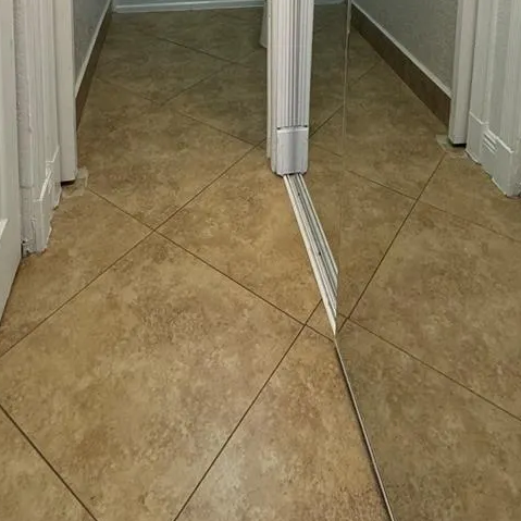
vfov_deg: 37.9
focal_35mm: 31
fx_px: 528
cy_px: -117
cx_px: 265
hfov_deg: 52.5
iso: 200
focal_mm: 2.22
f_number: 2.2
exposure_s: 1/120
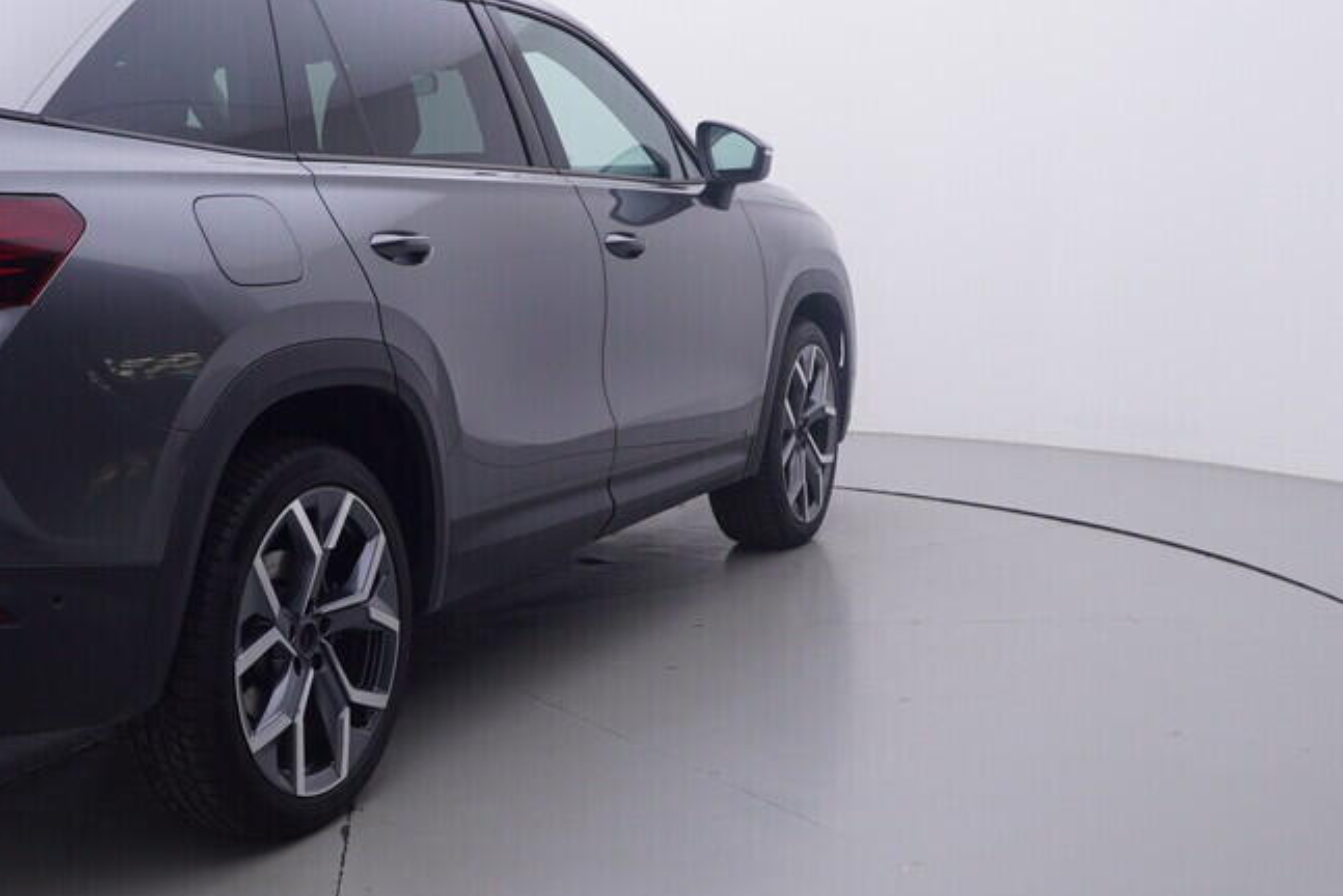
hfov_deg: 38.7
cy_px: 382
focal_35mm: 50
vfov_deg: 26.9
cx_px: 380
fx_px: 1870
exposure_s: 1/80
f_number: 5
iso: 200
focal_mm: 15
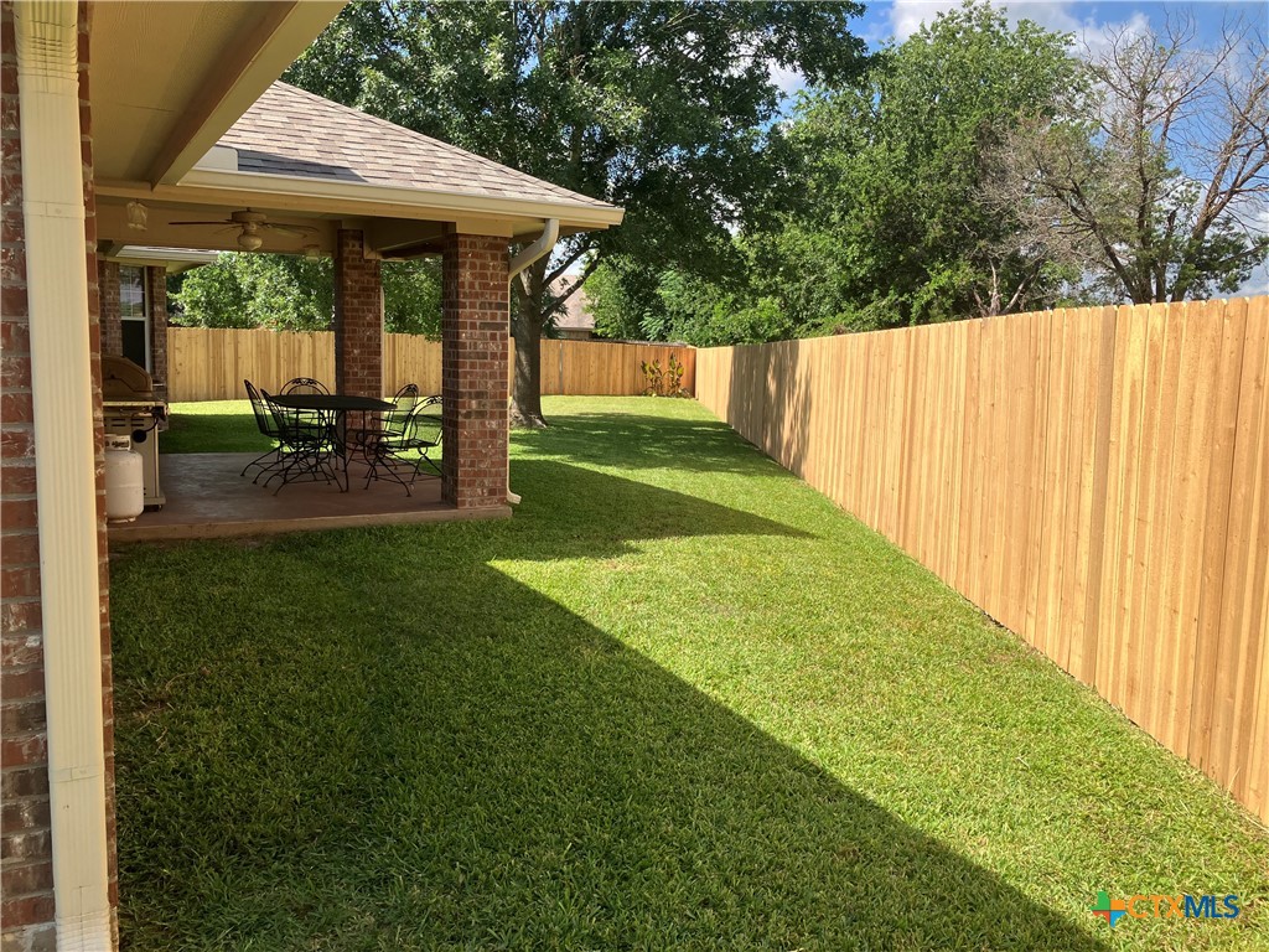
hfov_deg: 63.4
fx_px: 1026
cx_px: 634
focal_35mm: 28
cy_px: 476
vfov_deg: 49.7
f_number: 1.8
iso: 32
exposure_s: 1/1185
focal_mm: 3.99
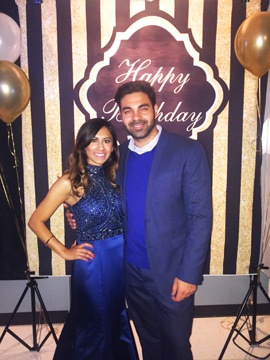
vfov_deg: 61.7
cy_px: 180
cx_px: 135
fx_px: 302
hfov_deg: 48.2
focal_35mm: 29
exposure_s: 1/16
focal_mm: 4.15
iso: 400
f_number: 2.2
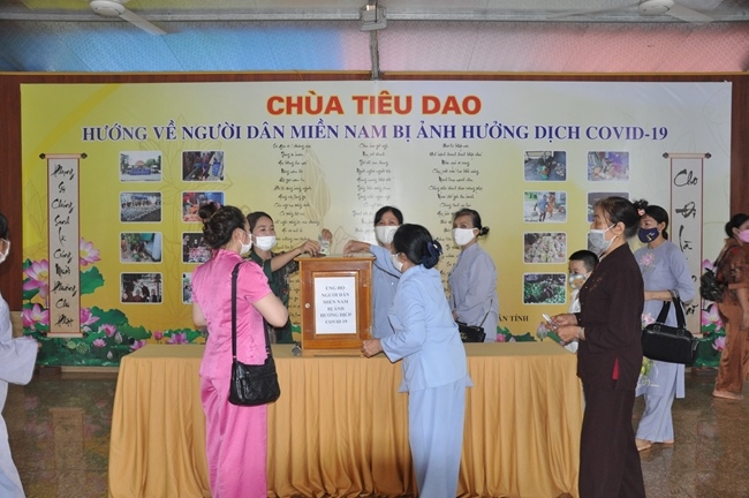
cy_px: 249
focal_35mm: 32
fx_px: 655
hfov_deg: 59.5
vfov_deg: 41.6
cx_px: 374
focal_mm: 21
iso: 1250
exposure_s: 1/60
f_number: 4.5
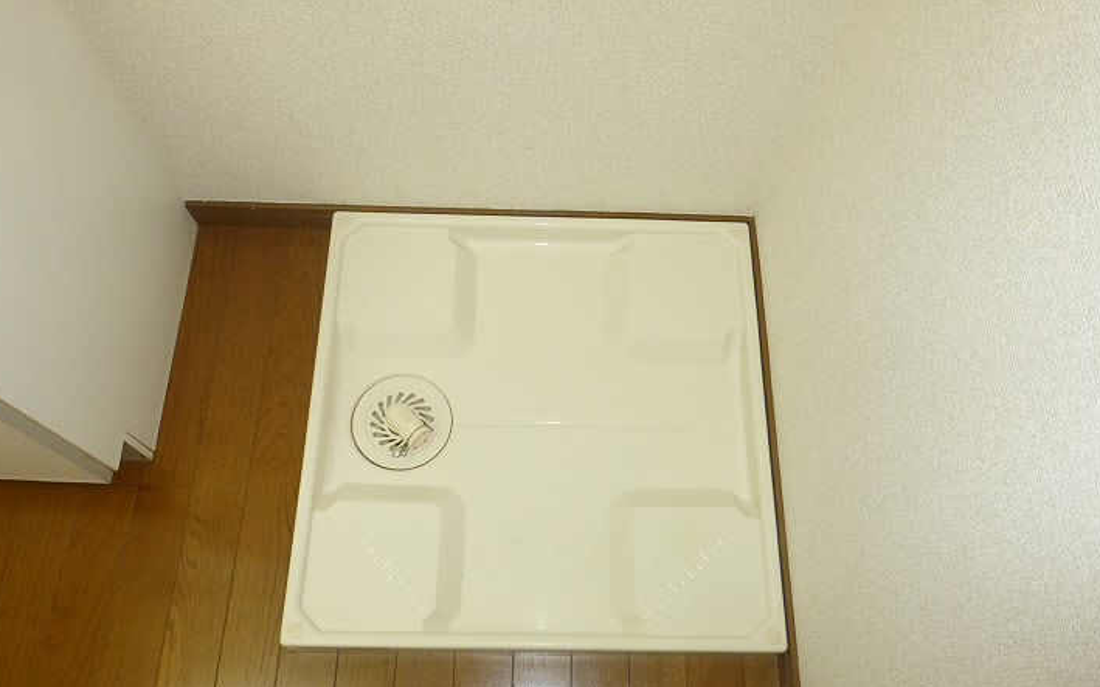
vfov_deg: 47.4
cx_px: 552
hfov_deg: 70.4
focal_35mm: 26
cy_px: 395
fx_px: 779
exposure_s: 1/60
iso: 400
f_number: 3.3
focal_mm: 4.3
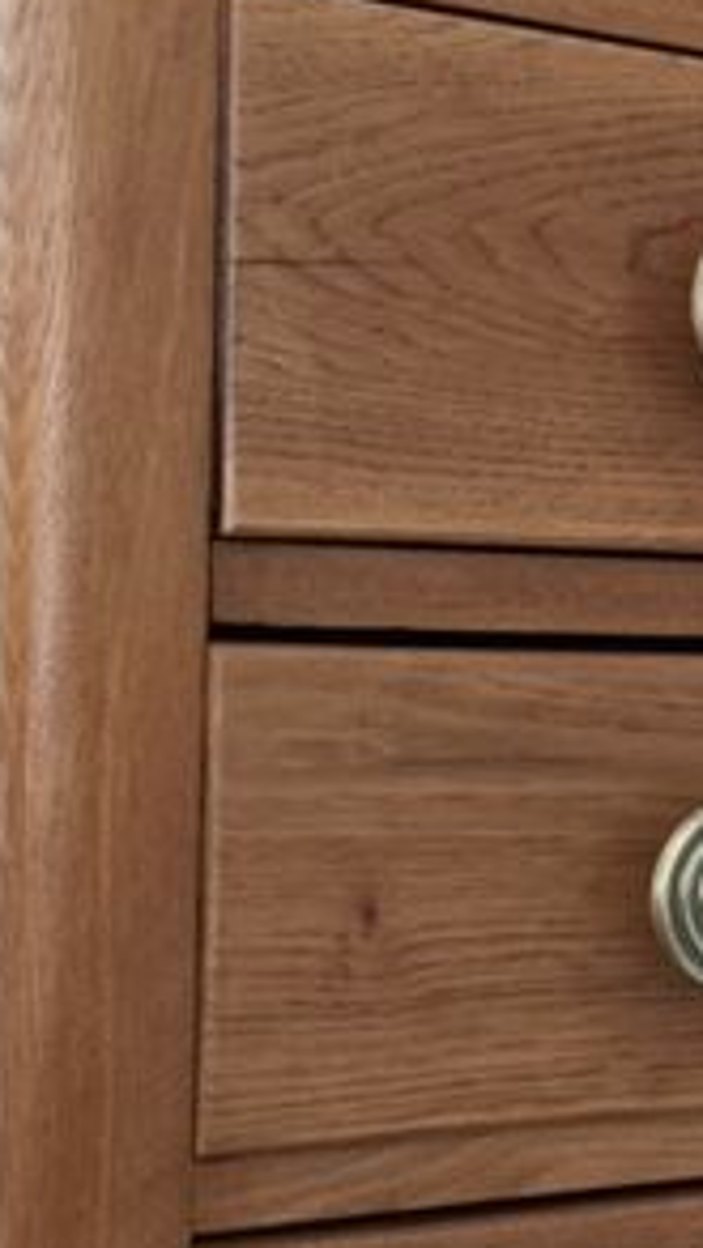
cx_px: 861
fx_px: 2285
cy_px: 831
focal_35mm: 69
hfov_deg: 16.7
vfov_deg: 30.3
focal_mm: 4.15
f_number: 2.2
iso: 160
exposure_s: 1/33
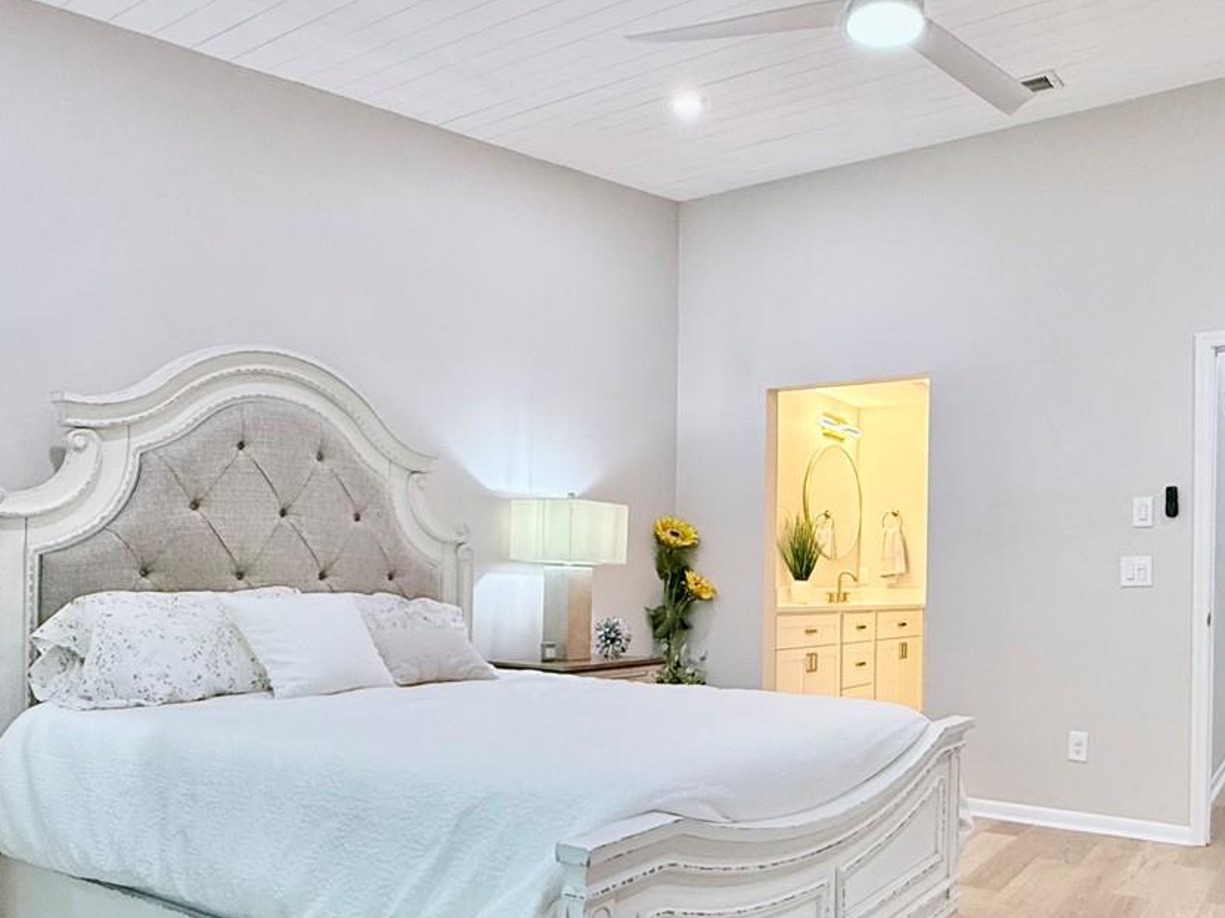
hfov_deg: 63.7
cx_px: 816
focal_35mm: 27
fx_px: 955
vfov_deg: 50.6
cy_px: 593
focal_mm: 2.22
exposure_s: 1/120
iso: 320
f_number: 2.2
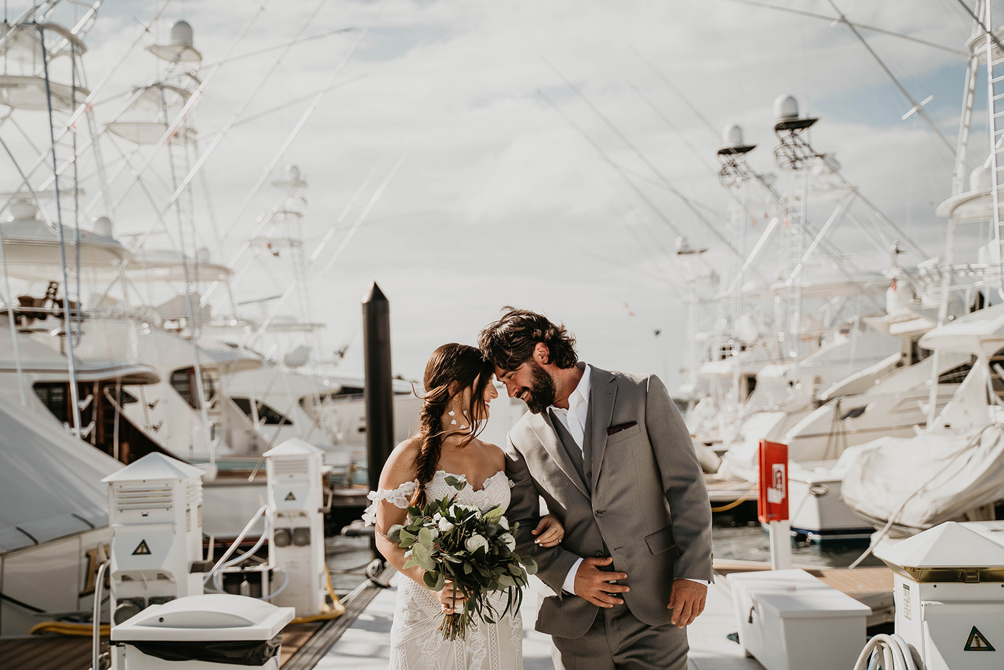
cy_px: 335
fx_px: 1339
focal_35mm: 48
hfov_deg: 41.1
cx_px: 502
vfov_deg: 28.1
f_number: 2.8
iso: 125
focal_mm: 48
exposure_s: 1/1600
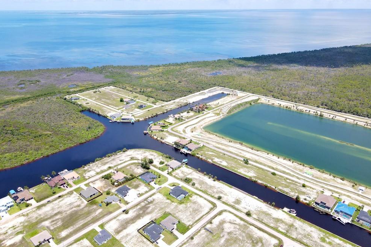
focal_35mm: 26
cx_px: 180
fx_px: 268
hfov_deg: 69.4
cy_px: 116
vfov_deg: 49.5
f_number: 2.8
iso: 110
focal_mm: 4.5
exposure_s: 1/400
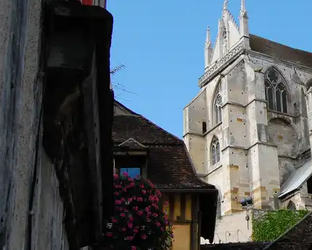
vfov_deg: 22.5
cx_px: 363
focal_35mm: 68
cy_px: 126
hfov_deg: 25.4
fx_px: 628
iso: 800
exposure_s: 1/640
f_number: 13
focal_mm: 20
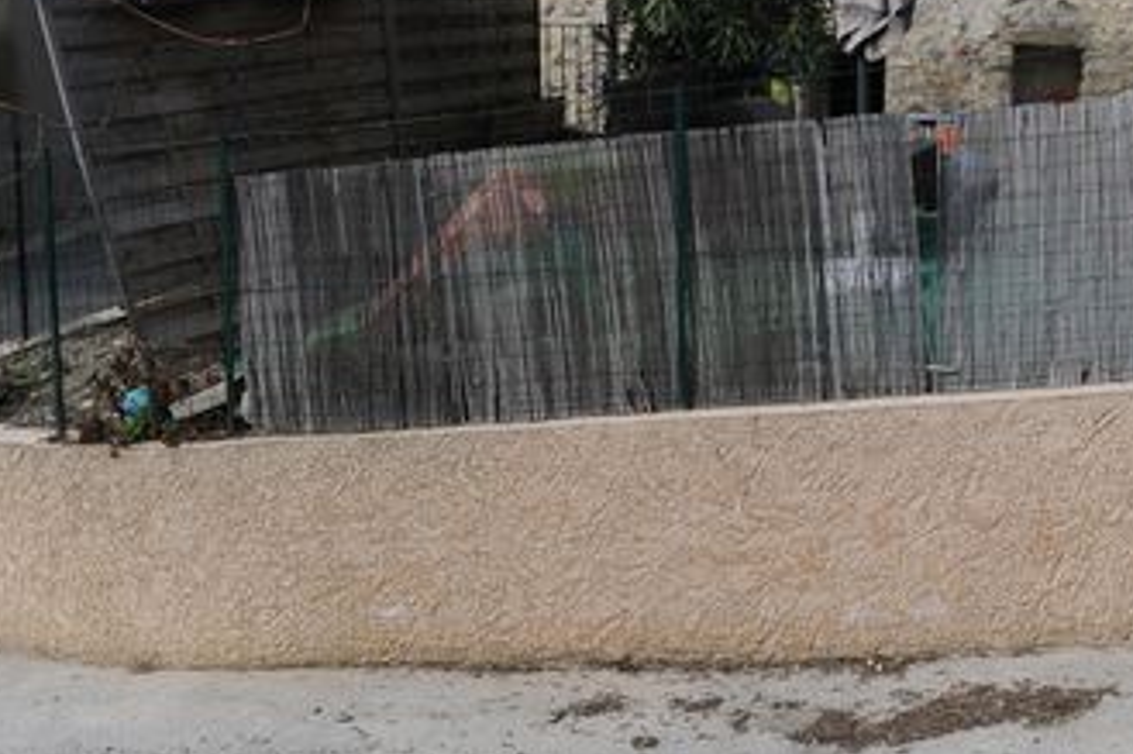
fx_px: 1604
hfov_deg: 37.1
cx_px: 950
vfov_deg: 25.7
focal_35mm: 51
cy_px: 84
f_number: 11
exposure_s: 1/500
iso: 500
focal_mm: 28
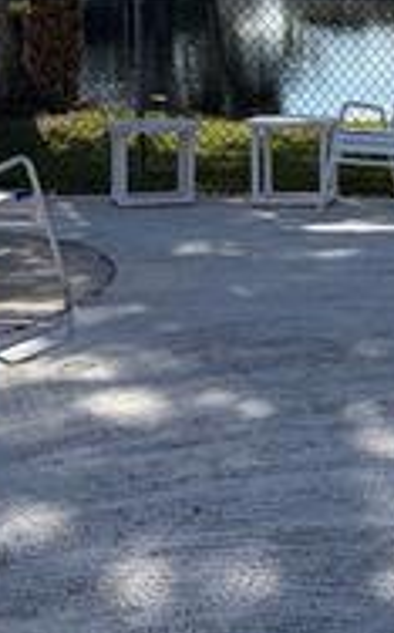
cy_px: 81
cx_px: 714
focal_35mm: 88
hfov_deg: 13.3
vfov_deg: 23.1
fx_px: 1517
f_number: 1.6
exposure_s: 1/2747
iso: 50
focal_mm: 5.96
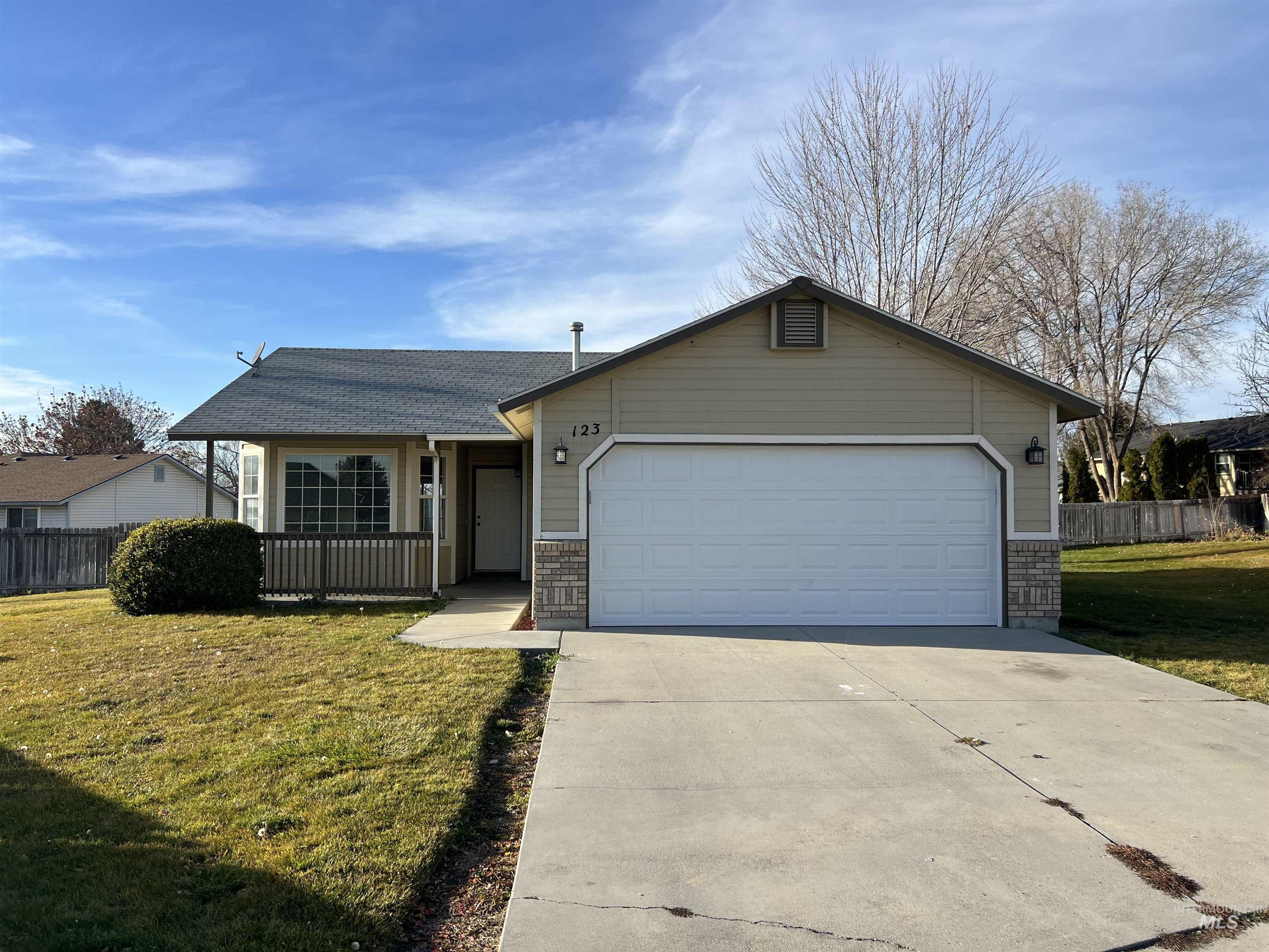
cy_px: 476
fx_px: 953
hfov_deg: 67.3
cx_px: 634
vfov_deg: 53.1
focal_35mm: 26
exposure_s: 1/2994
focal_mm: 5.7
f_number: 1.5
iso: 50
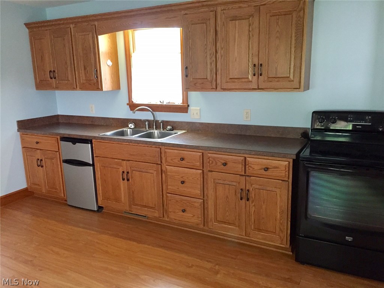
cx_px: 192
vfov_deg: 48.2
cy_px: 144
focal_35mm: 29
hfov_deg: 61.7
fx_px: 322
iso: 200
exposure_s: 1/30
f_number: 2.2
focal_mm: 4.15
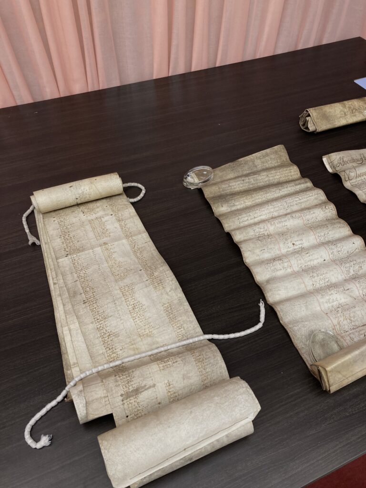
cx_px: 183
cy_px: 244
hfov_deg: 49.7
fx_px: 395
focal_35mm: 28
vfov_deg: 63.4
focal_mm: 3.99
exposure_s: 1/100
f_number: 1.8
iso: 64
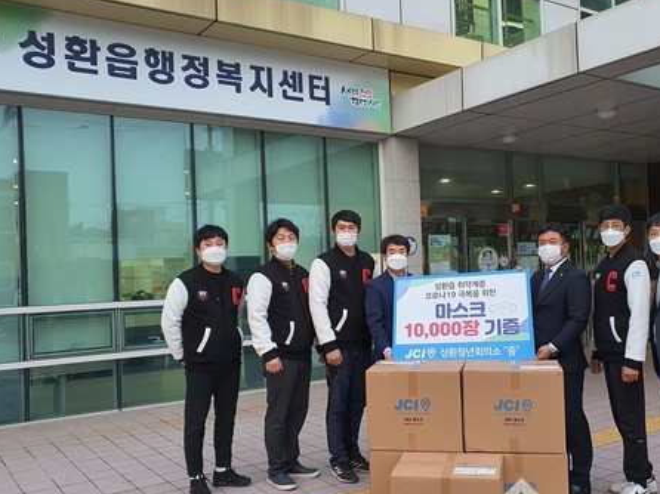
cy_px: 271
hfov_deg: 52.3
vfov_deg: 40.6
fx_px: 667
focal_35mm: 35
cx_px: 391
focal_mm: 4.3
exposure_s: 1/120
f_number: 2.4
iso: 160
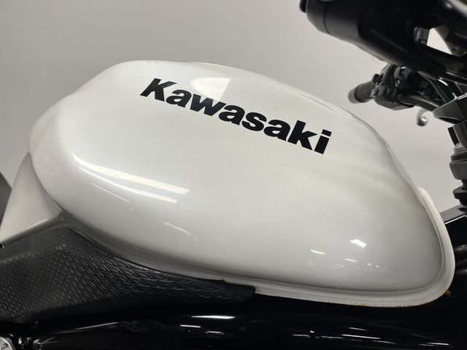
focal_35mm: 26
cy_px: 175
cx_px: 234
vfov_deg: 53.1
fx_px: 351
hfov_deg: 67.3
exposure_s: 1/100
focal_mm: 5.1
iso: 80
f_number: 1.6
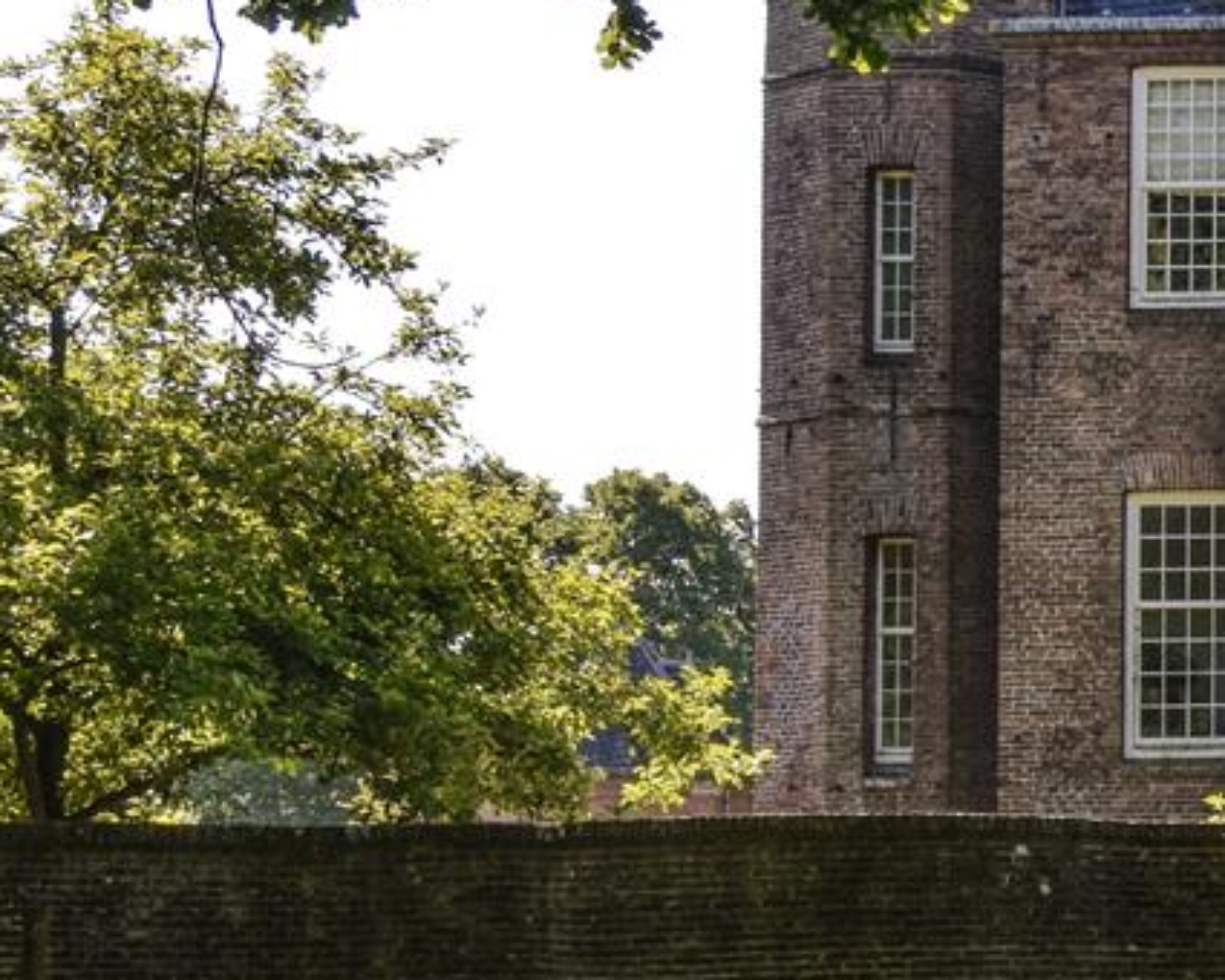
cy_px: 574
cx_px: 2142
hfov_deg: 14.5
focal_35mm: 118
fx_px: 4278
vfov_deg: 13.1
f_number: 8
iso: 200
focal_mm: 22
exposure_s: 1/200
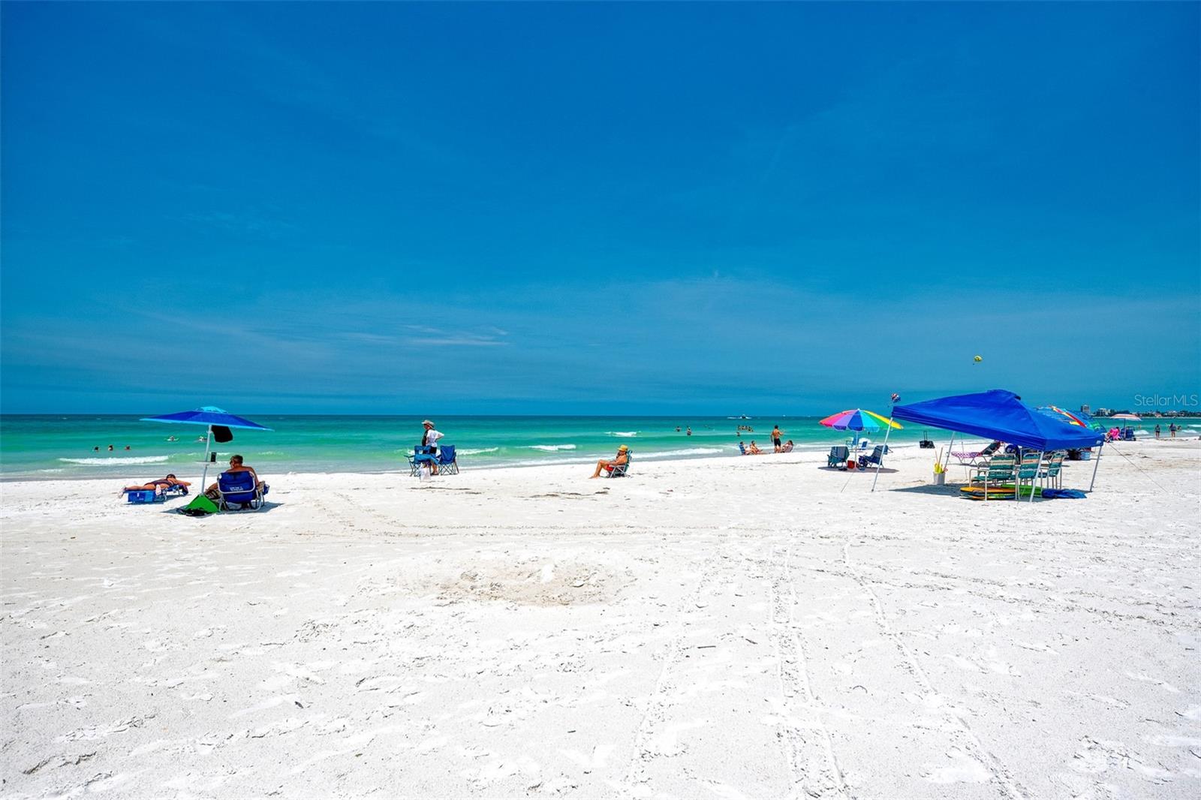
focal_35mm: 21
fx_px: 700
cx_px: 600
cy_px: 400
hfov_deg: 81.2
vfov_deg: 59.5
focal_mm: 21
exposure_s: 1/320
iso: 400
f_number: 7.1
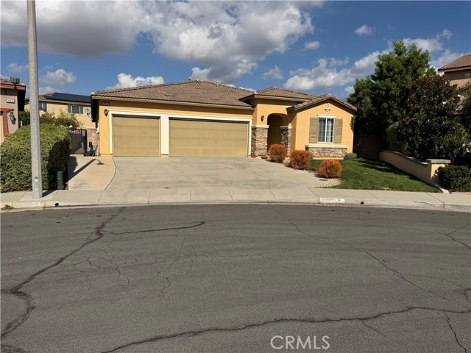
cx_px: 236
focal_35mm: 24
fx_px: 327
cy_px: 176
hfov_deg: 71.6
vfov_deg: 56.8
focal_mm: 6.76
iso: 80
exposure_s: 1/10309
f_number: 1.78
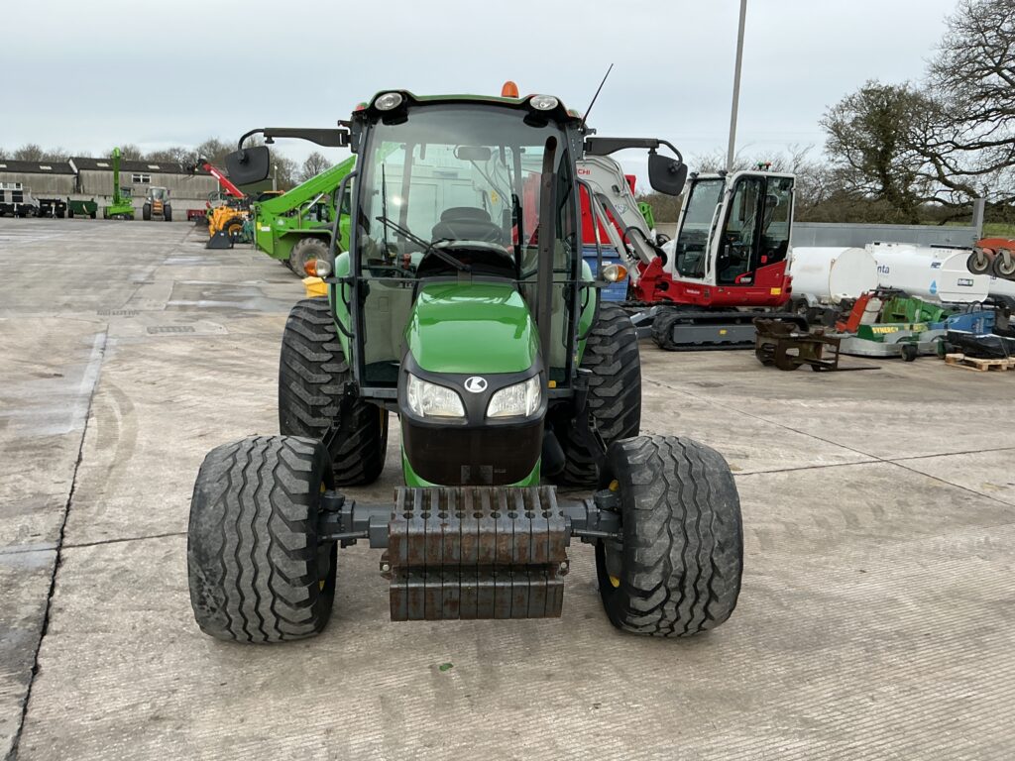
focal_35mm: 28
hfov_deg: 63.4
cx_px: 508
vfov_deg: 49.7
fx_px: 821
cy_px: 380
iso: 25
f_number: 1.8
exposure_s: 1/519
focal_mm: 3
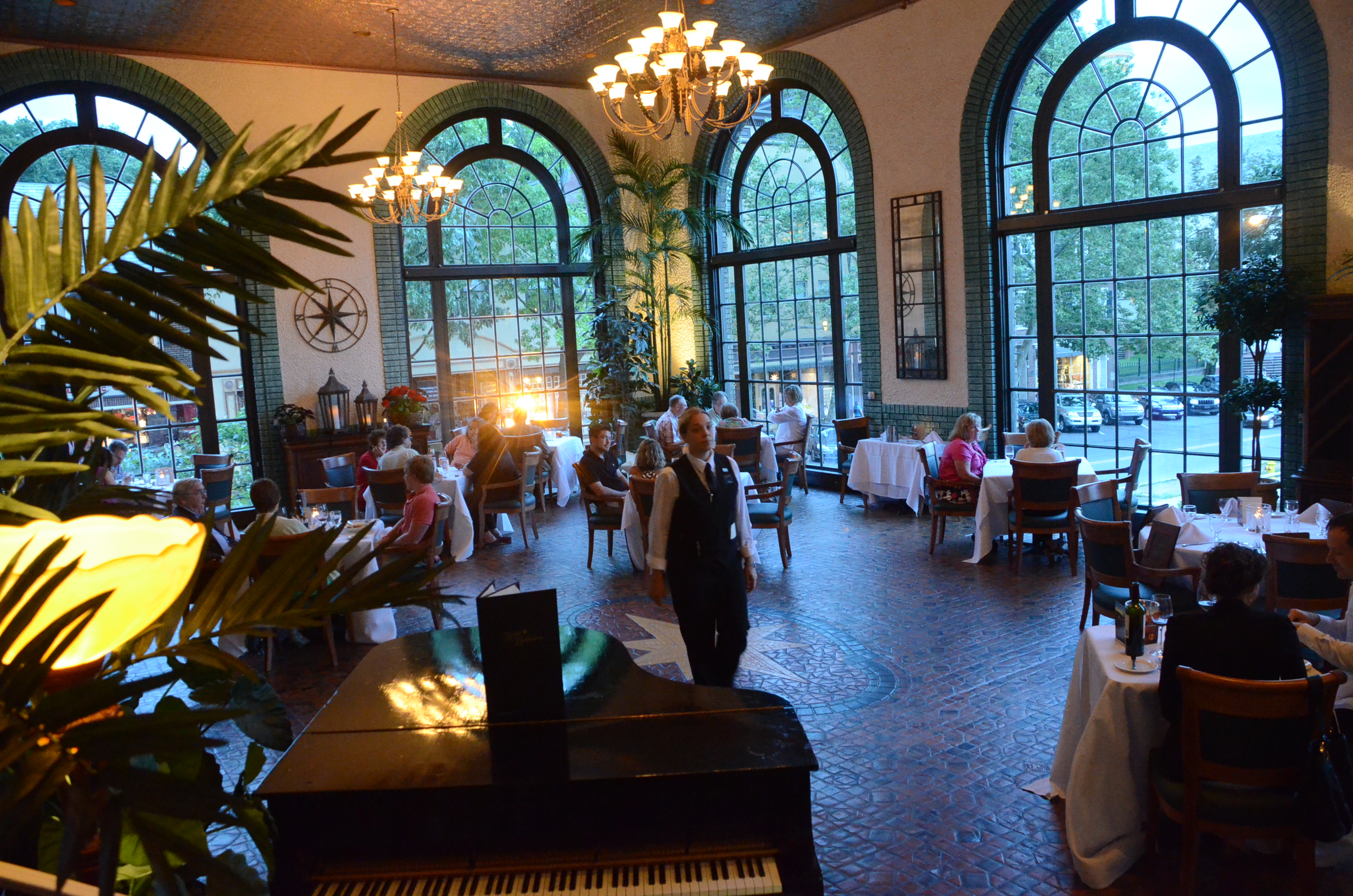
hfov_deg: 67.5
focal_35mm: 27
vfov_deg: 47.7
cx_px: 676
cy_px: 448
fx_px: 1013
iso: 5000
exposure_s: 1/60
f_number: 4
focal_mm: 18
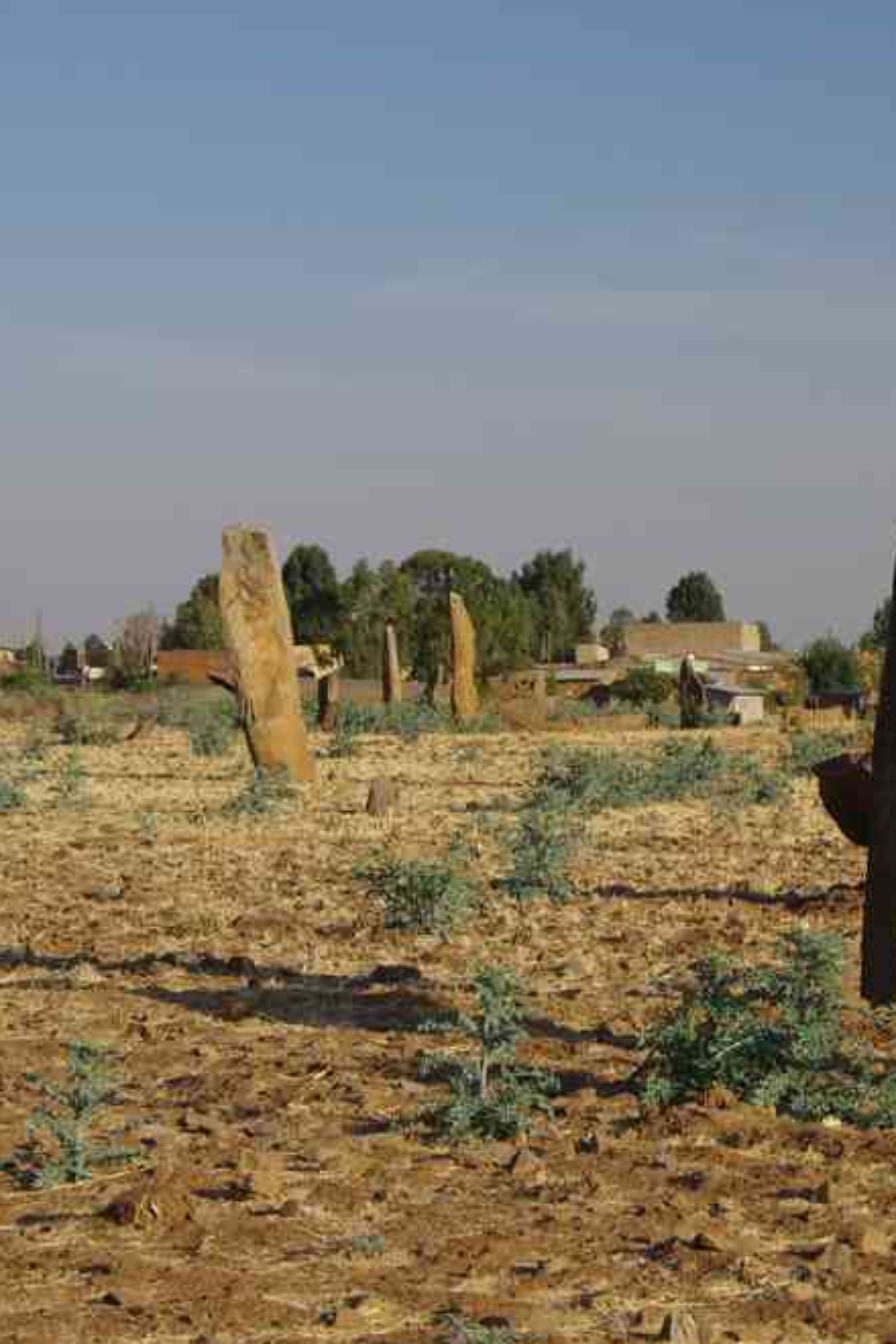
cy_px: 676
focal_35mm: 109
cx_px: 946
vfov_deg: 18.8
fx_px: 4069
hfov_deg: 12.4
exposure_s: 1/80
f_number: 11
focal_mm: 47.5
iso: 200
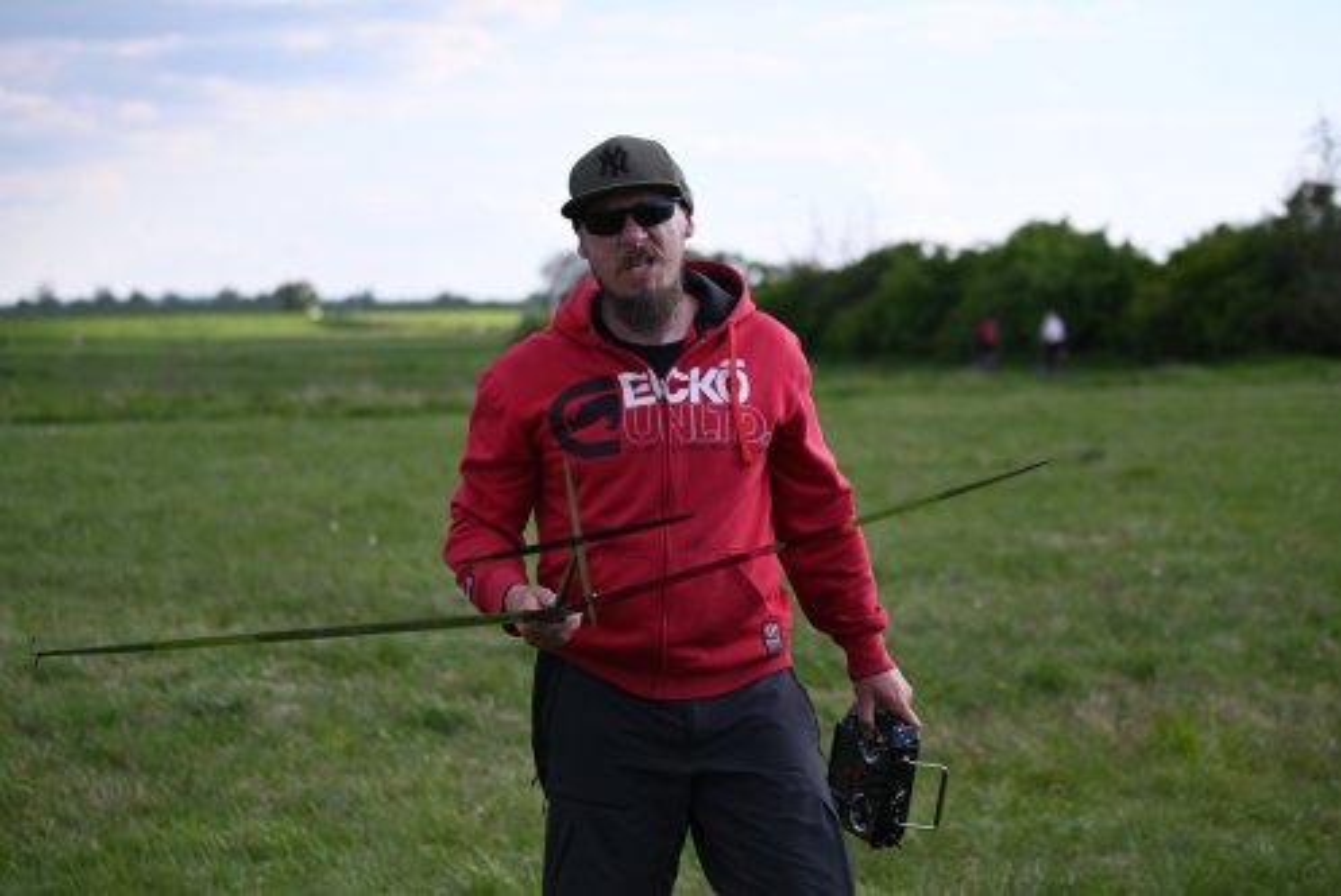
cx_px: 670
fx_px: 3727
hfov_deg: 20.4
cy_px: 448
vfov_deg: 13.7
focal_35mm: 100
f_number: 4.5
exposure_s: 1/1250
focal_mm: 100
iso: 320
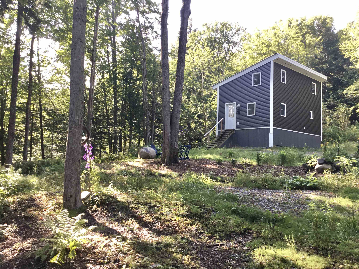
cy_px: 134
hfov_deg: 58.4
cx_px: 180
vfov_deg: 45.4
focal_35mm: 31
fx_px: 321
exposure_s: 1/120
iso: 50
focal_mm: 3.3
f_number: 2.4
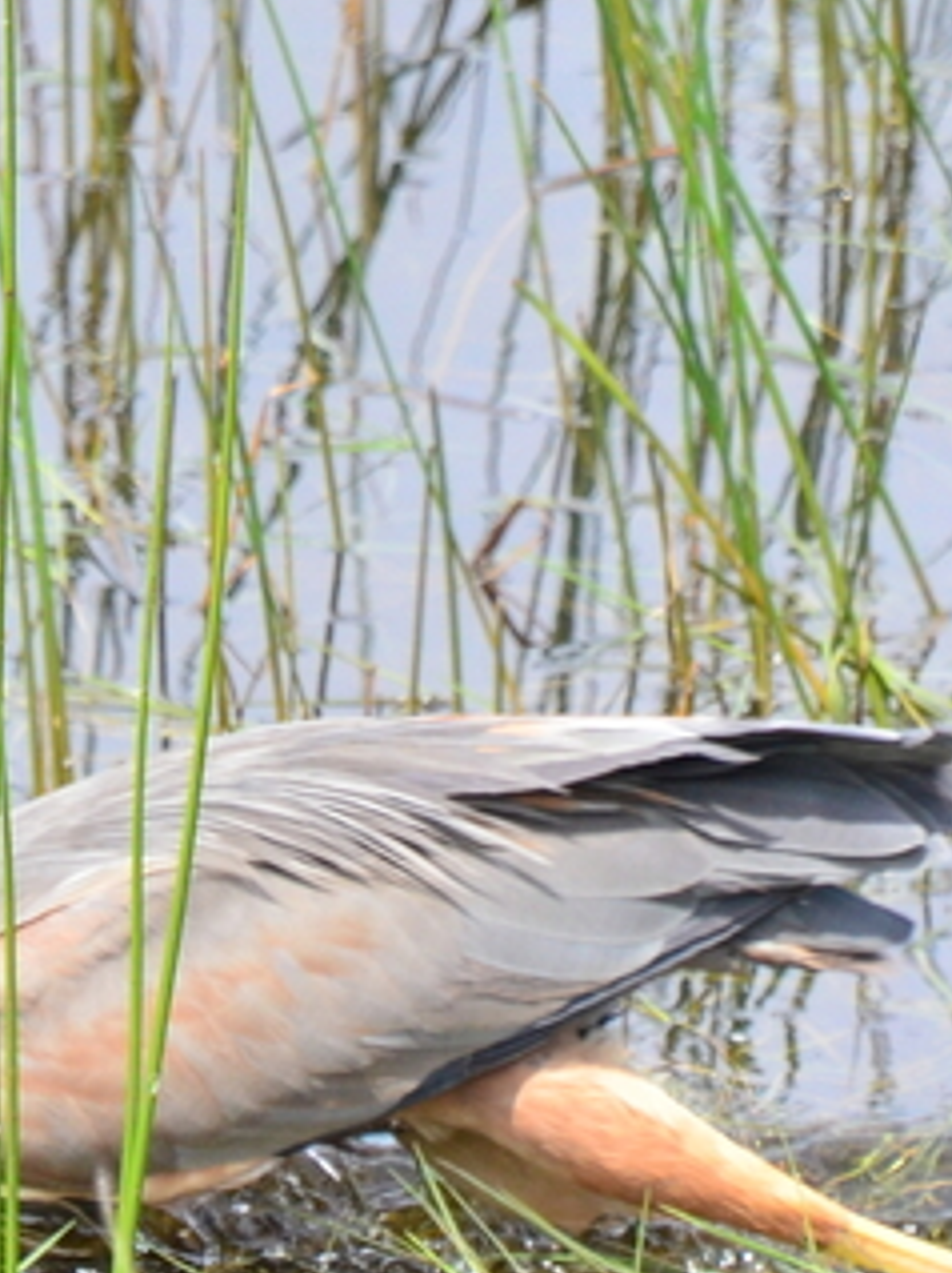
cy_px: 991
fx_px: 94770
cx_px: -20
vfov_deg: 0.8
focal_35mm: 2581
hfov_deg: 0.6
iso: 800
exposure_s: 1/800
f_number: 10
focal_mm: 500
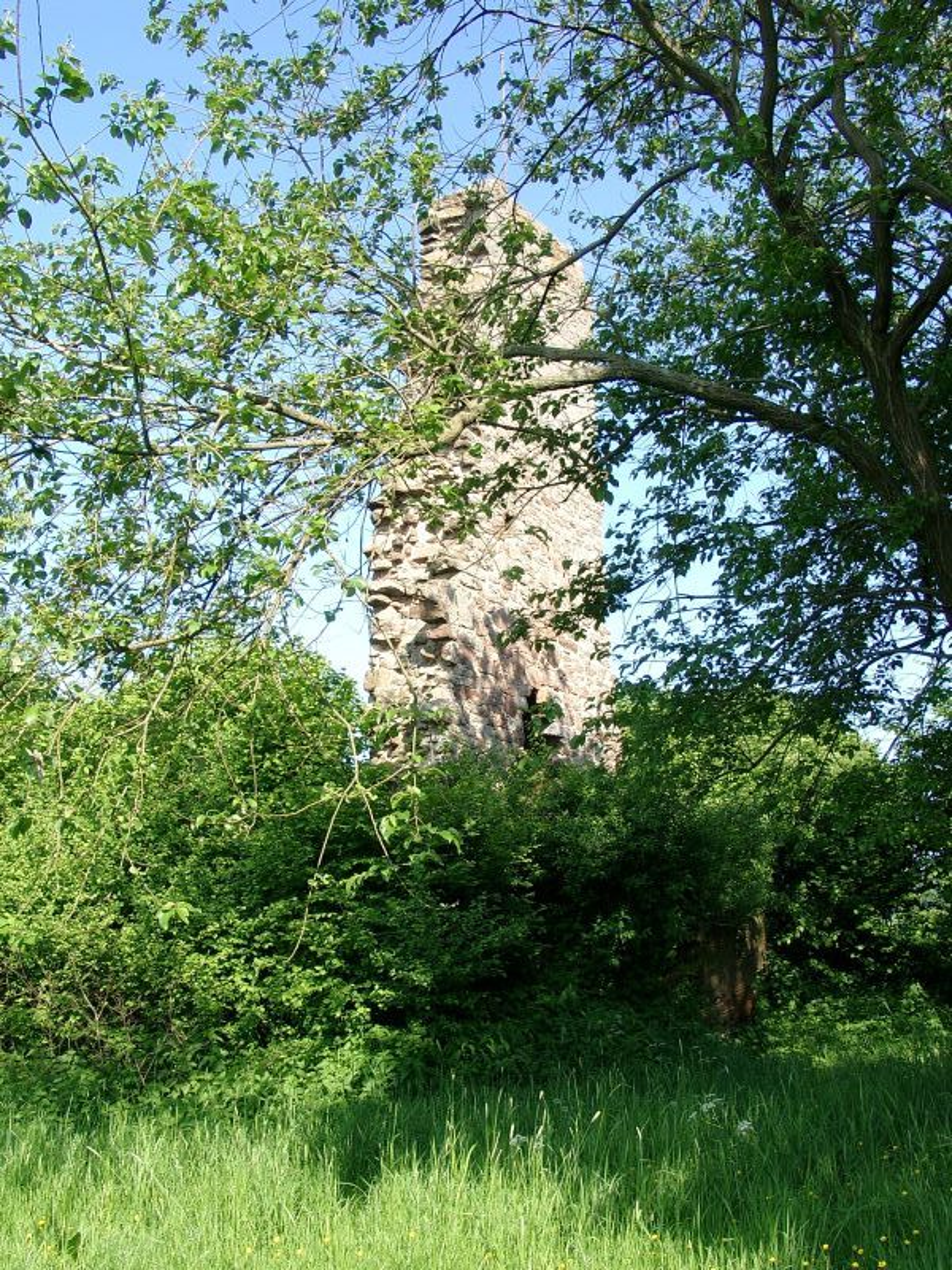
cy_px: 635
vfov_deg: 54.0
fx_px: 1247
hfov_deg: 41.8
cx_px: 476
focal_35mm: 34
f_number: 4
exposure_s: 1/272
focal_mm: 7.13
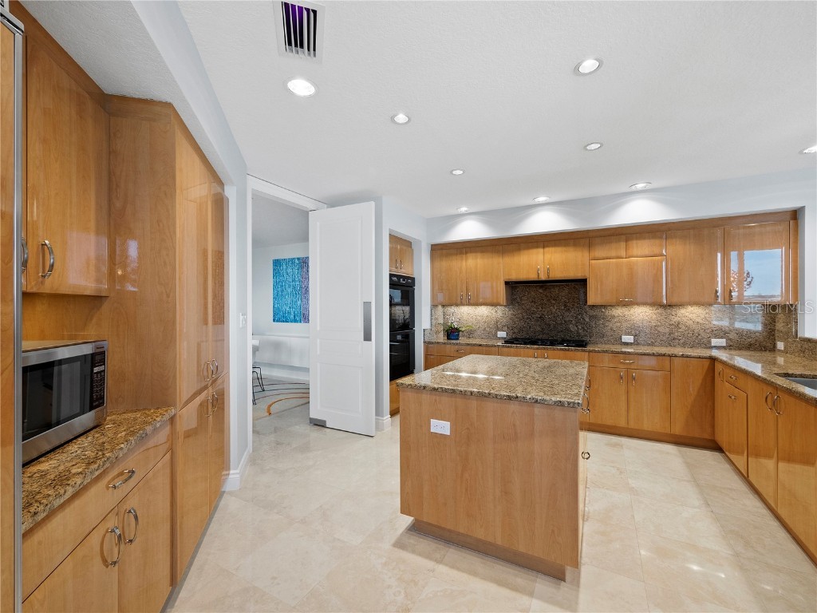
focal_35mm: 14
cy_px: 306
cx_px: 408
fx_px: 330
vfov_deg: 85.7
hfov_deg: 102.1
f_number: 11
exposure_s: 1/1.67
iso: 400
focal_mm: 7
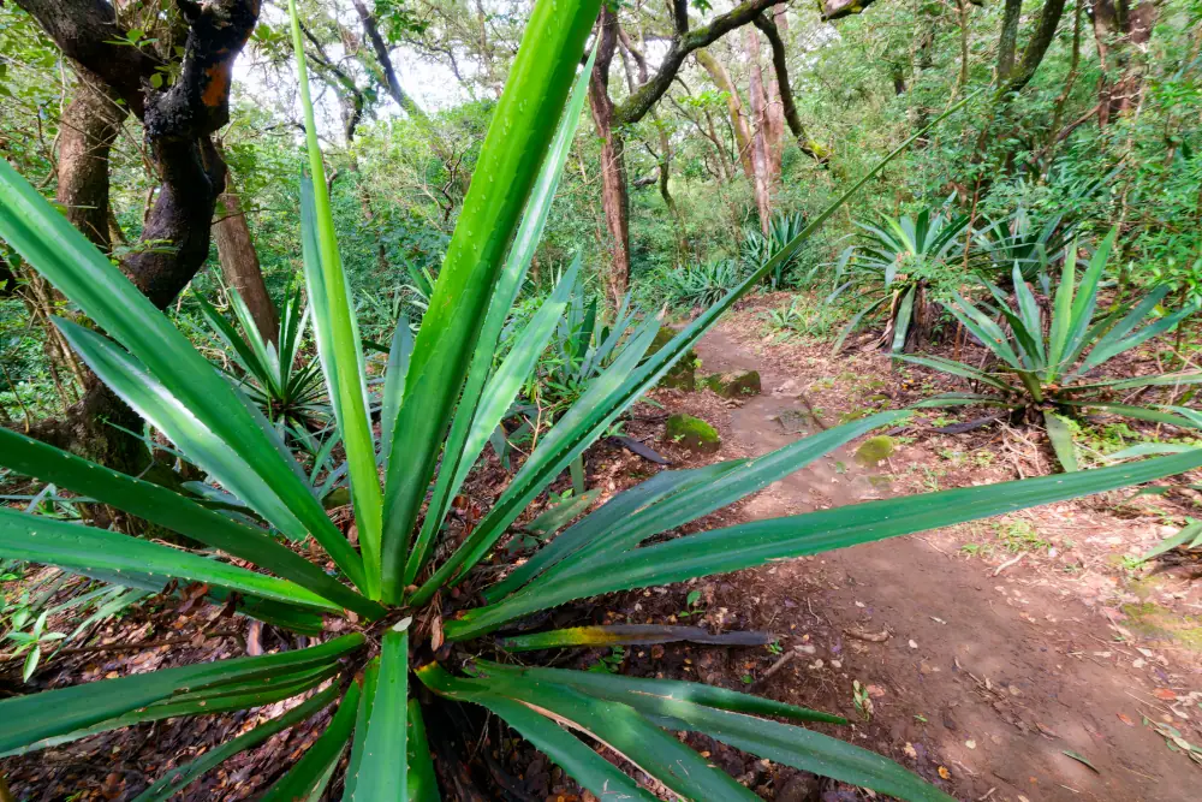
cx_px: 601
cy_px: 401
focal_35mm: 14
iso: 1600
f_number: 20
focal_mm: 14
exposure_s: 1/20
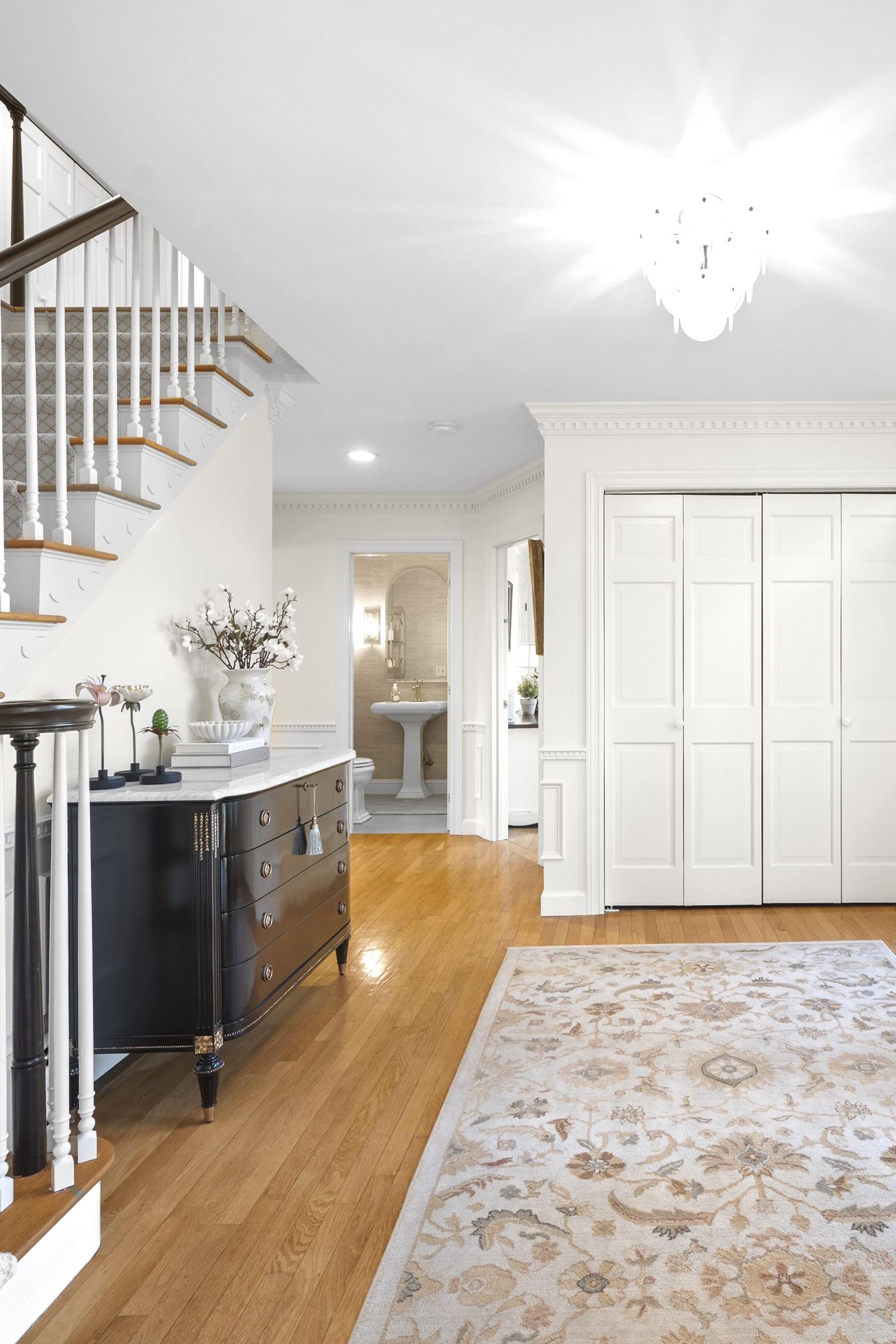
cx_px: 632
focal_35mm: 23
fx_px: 858
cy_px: 667
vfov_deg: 76.1
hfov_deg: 53.5
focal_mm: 15
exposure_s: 4
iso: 250
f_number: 7.1
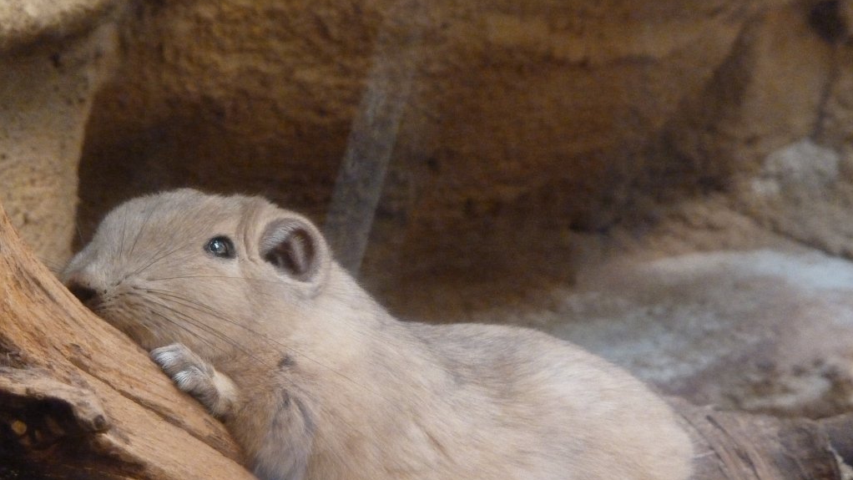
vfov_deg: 5.7
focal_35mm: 214
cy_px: 304
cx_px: 426
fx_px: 4841
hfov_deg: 10.1
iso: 800
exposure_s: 1/30
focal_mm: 32.1
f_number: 4.5
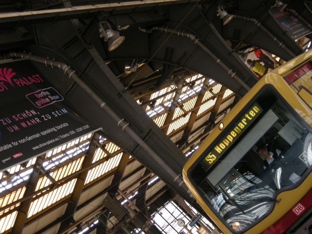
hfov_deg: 26.3
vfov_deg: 19.9
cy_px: 117
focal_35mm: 74
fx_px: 667
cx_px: 156
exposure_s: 1/59
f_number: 3.9
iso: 101
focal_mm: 15.7
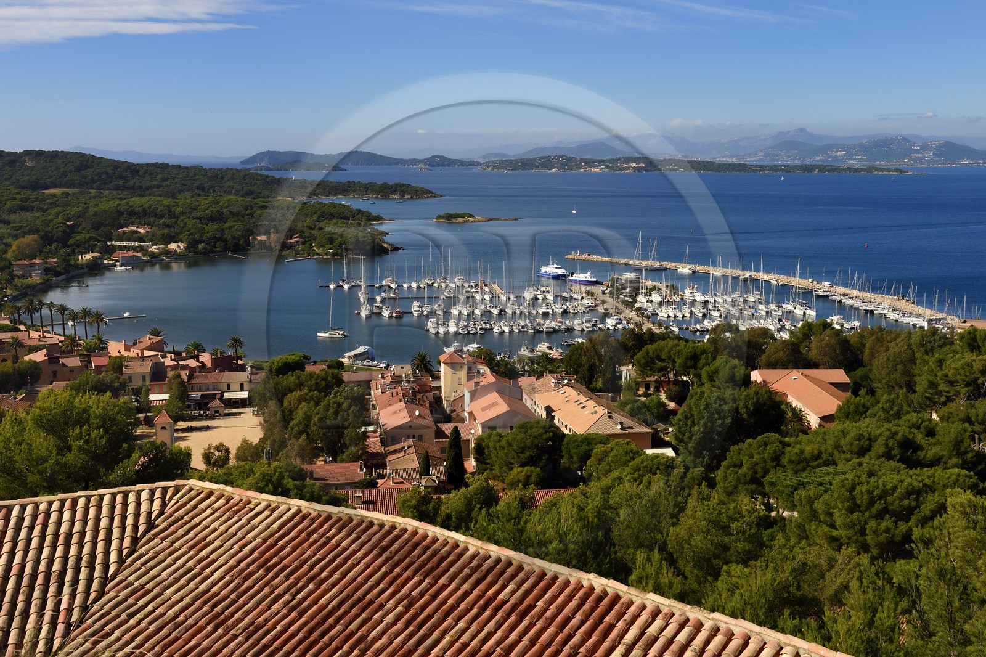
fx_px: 986
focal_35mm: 36
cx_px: 493
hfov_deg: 53.1
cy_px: 328
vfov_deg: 36.9
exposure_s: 1/320
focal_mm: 36
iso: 200
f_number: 11
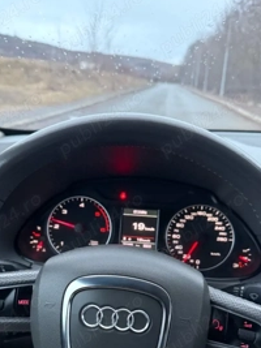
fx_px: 362
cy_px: 241
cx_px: 127
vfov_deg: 50.1
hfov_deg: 39.6
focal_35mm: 36
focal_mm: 6.76
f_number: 1.78
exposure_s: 1/60
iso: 640
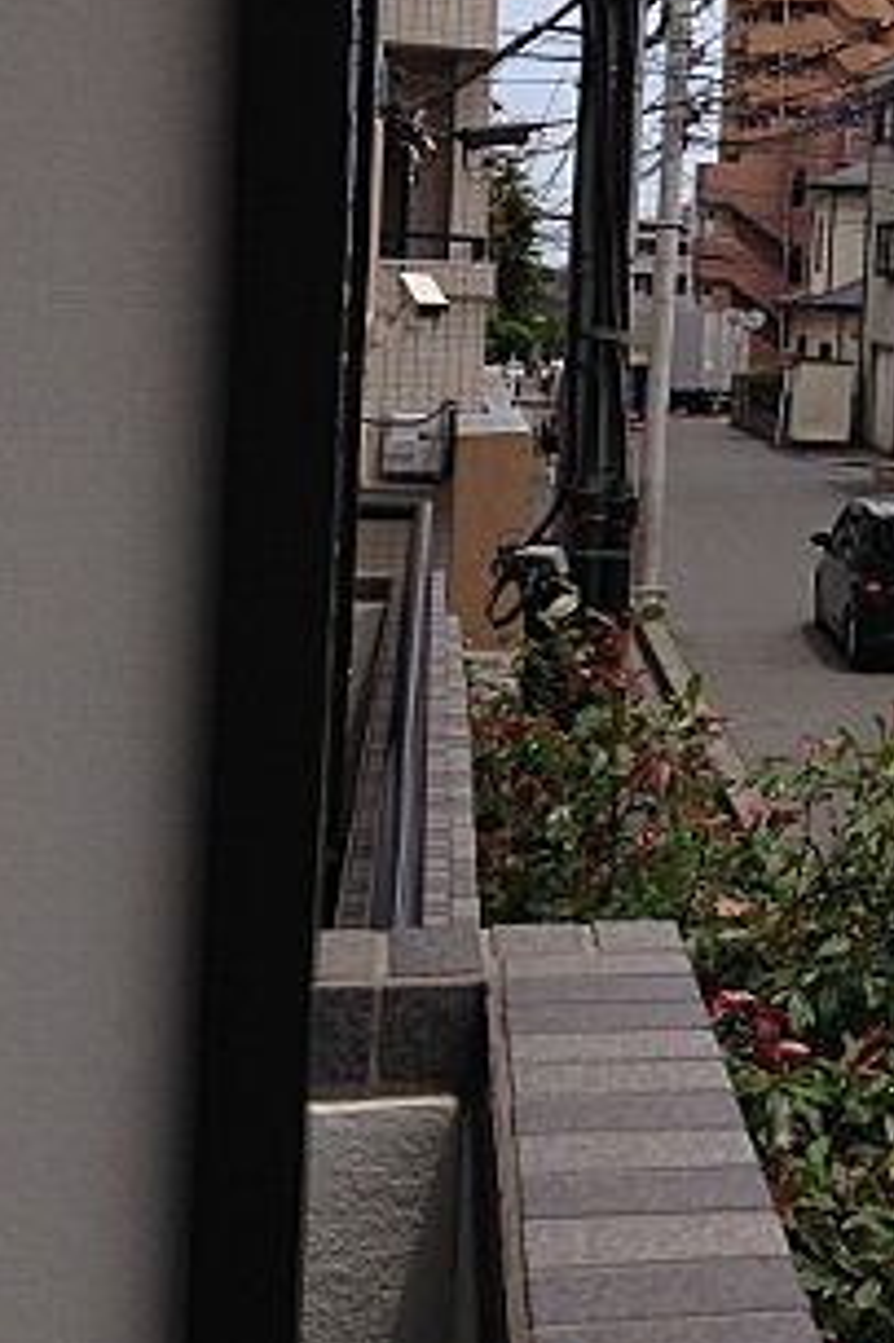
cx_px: 1215
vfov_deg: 27.7
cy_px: 352
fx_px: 2685
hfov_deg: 17.5
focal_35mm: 72
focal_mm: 4.12
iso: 50
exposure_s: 1/1595
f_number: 2.4
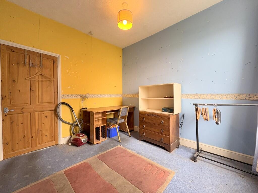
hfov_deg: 102.1
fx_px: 104
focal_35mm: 14
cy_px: 96
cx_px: 129
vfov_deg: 85.7
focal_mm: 2.22
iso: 250
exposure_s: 1/81
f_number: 2.2
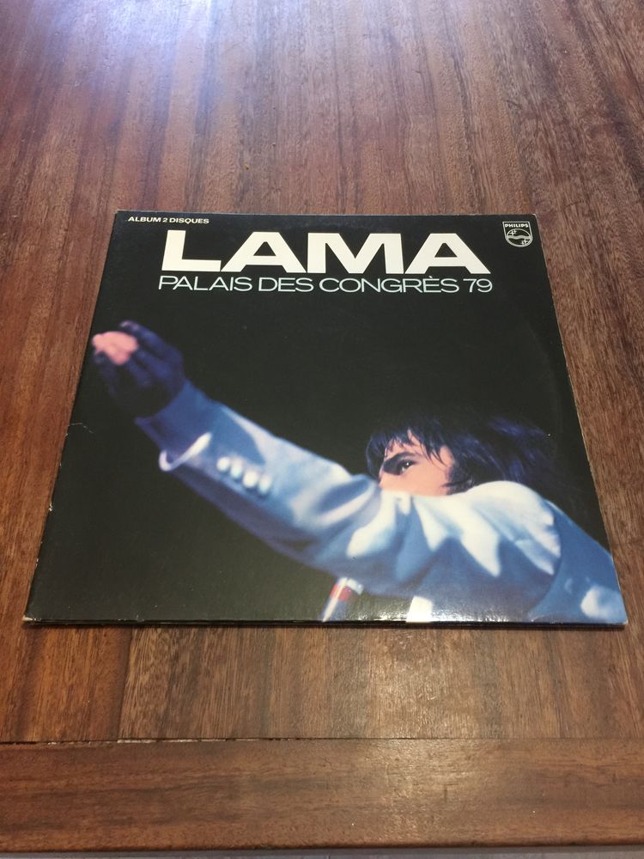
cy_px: 430
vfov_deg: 61.7
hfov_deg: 48.2
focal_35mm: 29
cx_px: 322
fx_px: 719
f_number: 2.2
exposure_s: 1/10
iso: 100
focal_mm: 4.15
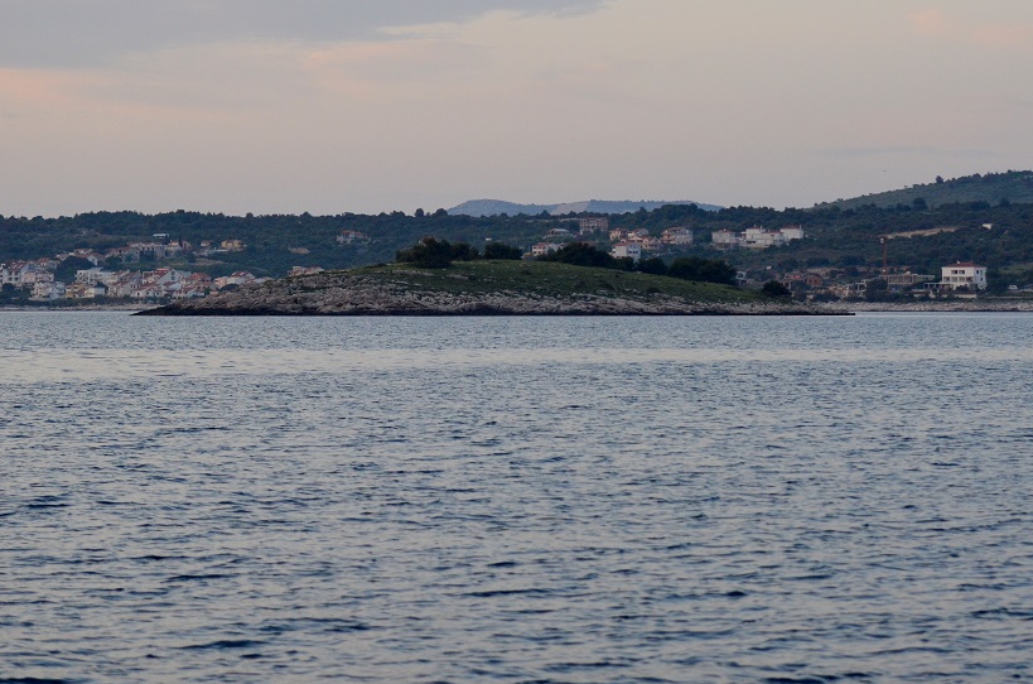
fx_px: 3664
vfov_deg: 10.7
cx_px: 629
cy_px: 396
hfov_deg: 16.0
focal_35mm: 128
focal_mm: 70
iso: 800
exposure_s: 1/640
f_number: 4.5
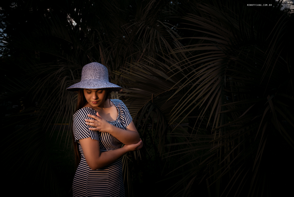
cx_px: 147
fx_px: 408
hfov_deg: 39.6
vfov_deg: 27.0
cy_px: 98
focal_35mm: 50
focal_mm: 50
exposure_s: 1/200
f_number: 7.1
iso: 100
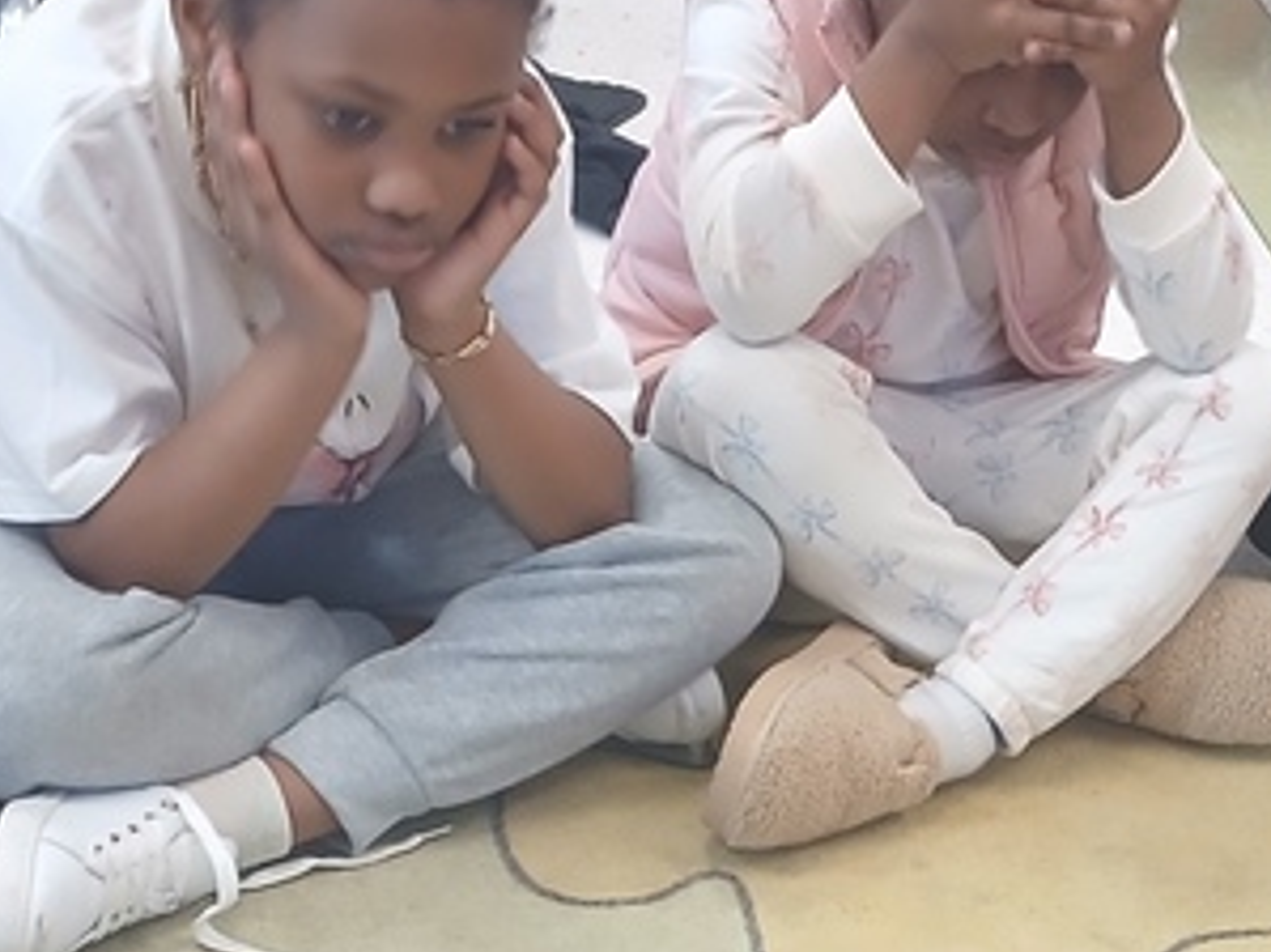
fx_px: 3267
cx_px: 995
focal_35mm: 89
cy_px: 1169
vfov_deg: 15.9
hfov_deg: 21.8
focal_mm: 3.98
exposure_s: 1/40
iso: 250
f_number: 1.8
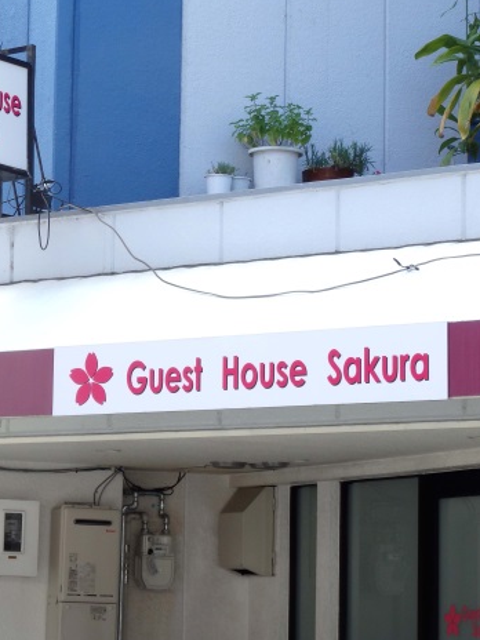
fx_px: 2071
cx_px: 174
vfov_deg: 17.6
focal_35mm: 112
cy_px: 306
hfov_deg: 13.2
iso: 100
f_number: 4.5
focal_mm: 13.1
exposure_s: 1/250
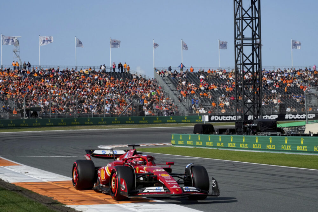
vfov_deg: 13.0
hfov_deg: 19.5
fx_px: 927
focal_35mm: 105
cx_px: 159
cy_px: 106
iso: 1600
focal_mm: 105
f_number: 14
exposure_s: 1/2500
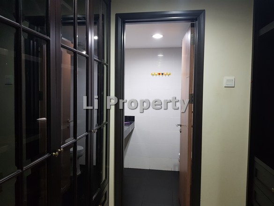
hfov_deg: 67.3
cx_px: 137
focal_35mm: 26
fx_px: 206
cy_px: 103
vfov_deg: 53.1
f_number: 1.7
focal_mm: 4.3
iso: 250
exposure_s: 1/25
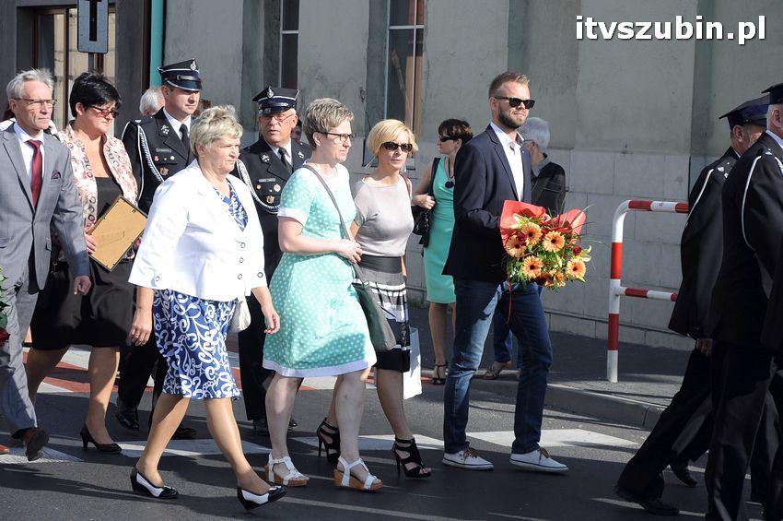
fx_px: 2282
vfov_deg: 13.0
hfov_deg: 19.5
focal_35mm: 105
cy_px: 260
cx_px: 392
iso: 400
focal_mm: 70
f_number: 7.1
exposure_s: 1/800
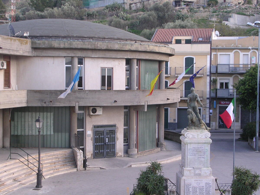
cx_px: 130
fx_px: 503
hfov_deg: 29.0
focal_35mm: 67
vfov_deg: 21.9
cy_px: 98
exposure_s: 1/100
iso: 100
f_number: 3.6
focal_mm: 10.2
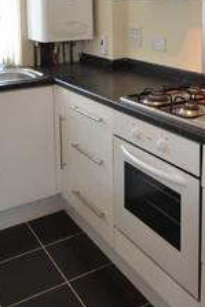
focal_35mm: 43
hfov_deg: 31.2
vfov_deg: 42.1
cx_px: 111
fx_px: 367
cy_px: 36
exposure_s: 1/60
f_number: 4
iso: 400
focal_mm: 10
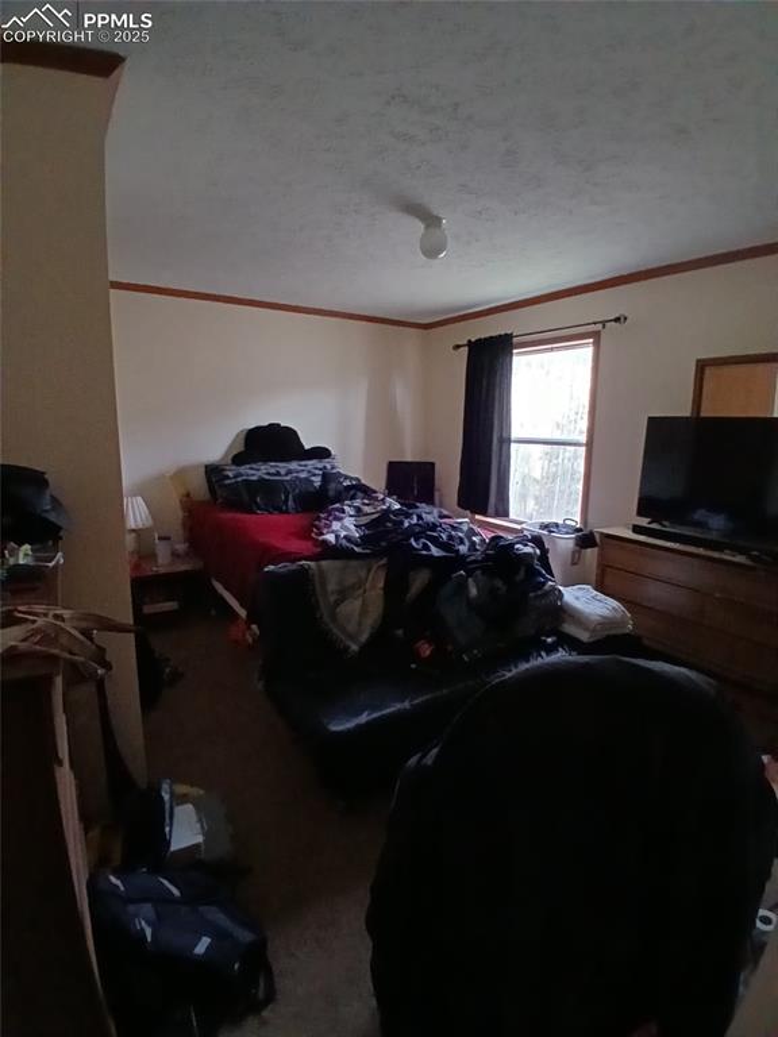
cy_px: 518
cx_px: 389
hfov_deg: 74.7
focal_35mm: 17
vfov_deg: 91.0
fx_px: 509
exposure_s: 1/24
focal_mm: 1.4
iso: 800
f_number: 2.2
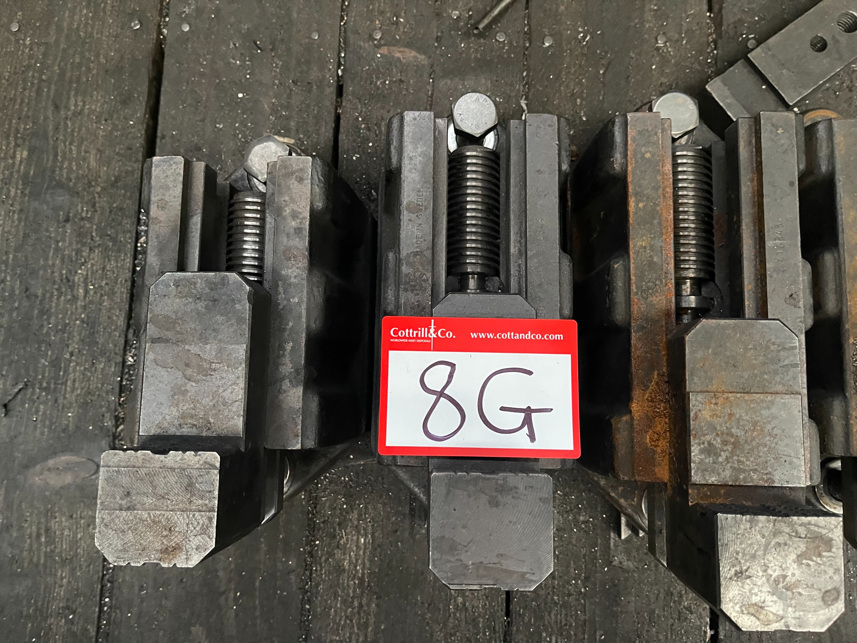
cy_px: 322
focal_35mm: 26
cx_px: 428
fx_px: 644
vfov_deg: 53.1
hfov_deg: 67.3
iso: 640
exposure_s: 1/30
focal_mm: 5.1
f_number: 1.6
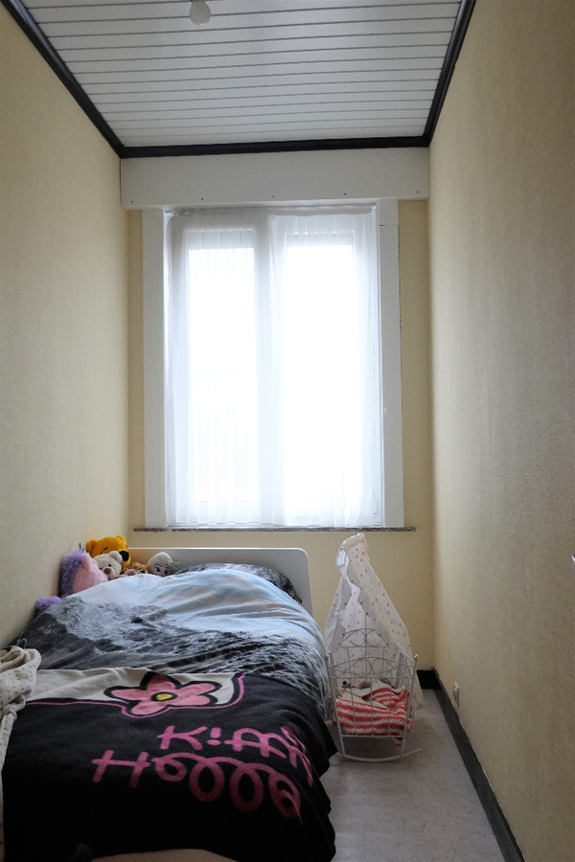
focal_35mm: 34
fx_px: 815
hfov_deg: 38.9
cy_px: 431
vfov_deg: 55.8
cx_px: 288
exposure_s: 1/40
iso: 500
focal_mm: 12.51
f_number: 4
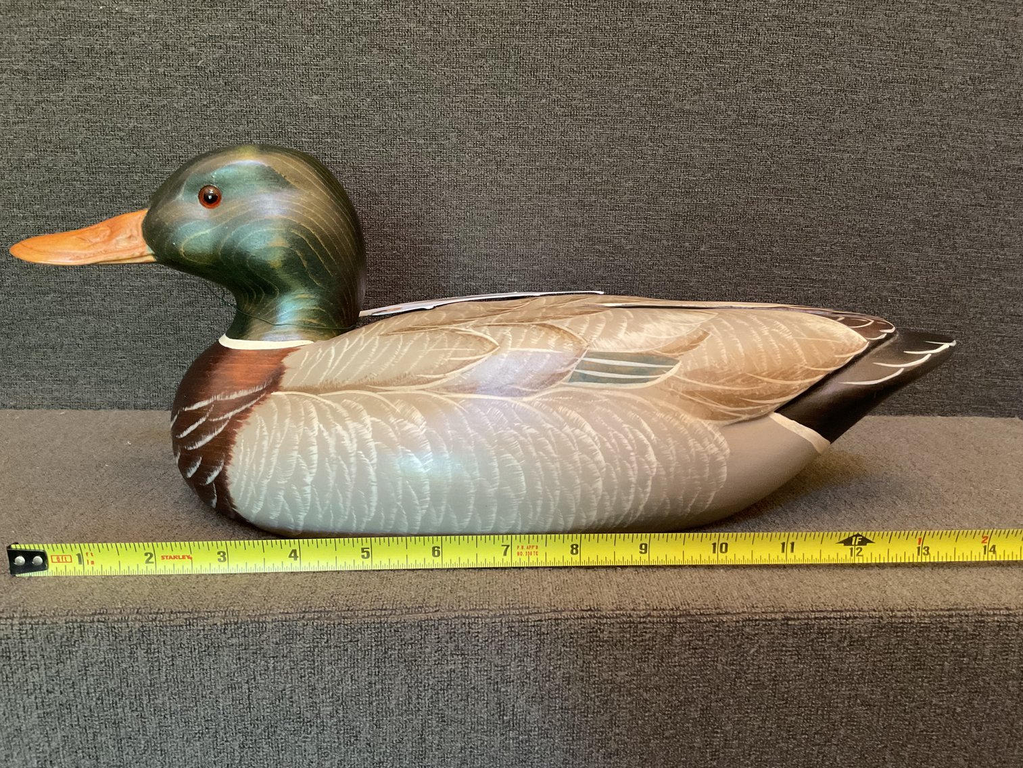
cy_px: 384
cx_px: 512
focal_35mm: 29
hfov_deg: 61.7
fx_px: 857
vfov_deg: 48.2
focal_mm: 3
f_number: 1.8
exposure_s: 1/40
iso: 320
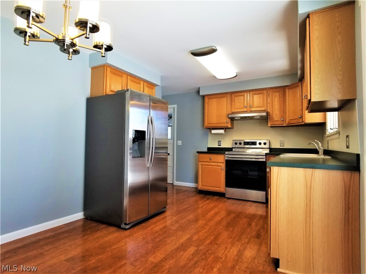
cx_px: 183
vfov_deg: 53.1
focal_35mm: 26
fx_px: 275
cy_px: 137
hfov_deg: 67.3
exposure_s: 1/210
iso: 50
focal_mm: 4.25
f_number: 1.7
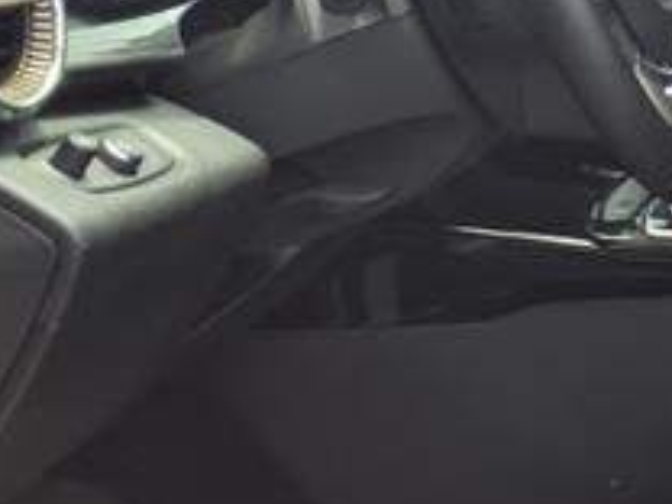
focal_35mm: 83
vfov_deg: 17.3
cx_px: 947
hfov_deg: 20.8
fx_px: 1611
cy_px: -19
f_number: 1.9
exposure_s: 1/435
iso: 40
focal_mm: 3.58
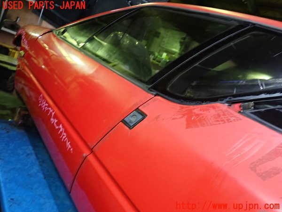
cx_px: 141
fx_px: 244
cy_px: 106
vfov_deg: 46.8
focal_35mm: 30
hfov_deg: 60.0
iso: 400
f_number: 2.3
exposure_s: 1/30
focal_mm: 5.4
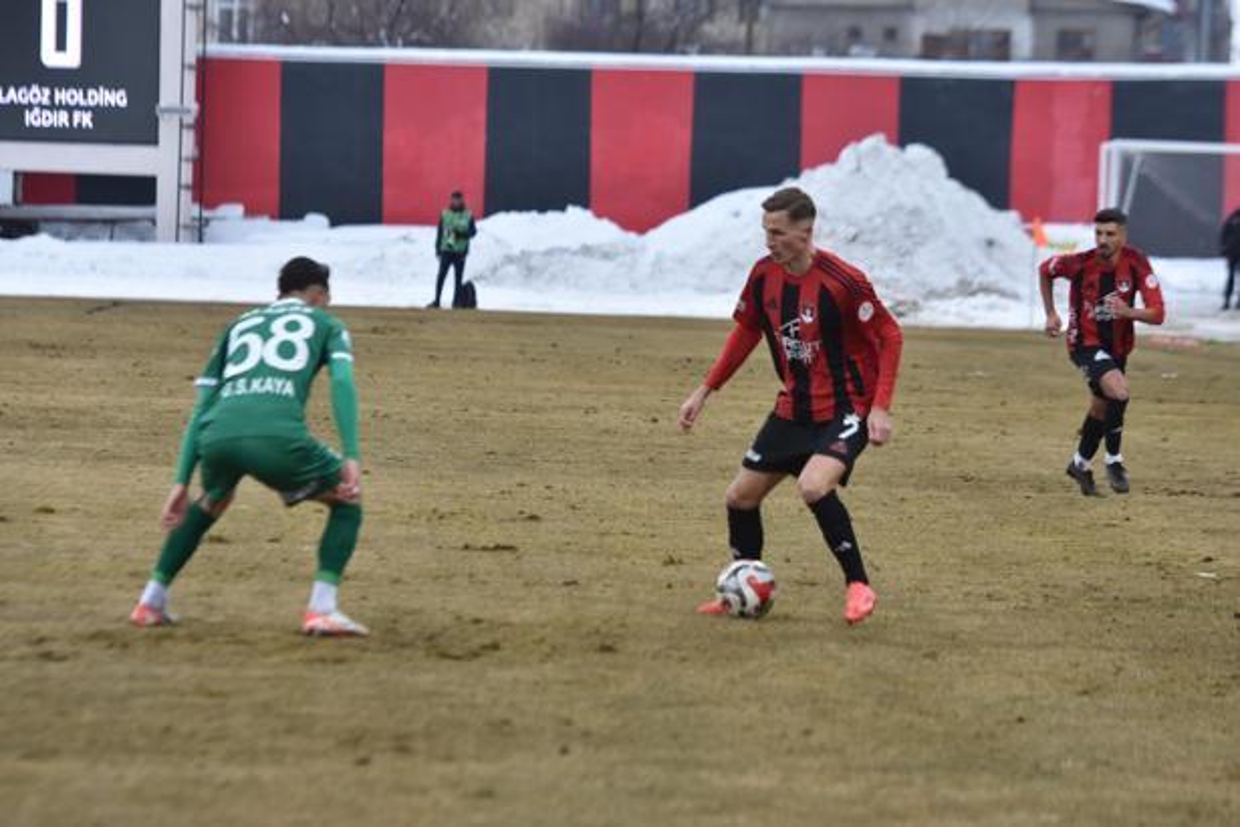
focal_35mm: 202
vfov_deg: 6.8
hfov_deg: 10.2
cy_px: 414
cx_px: 620
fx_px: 6974
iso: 500
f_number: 3.5
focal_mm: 135
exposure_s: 1/800
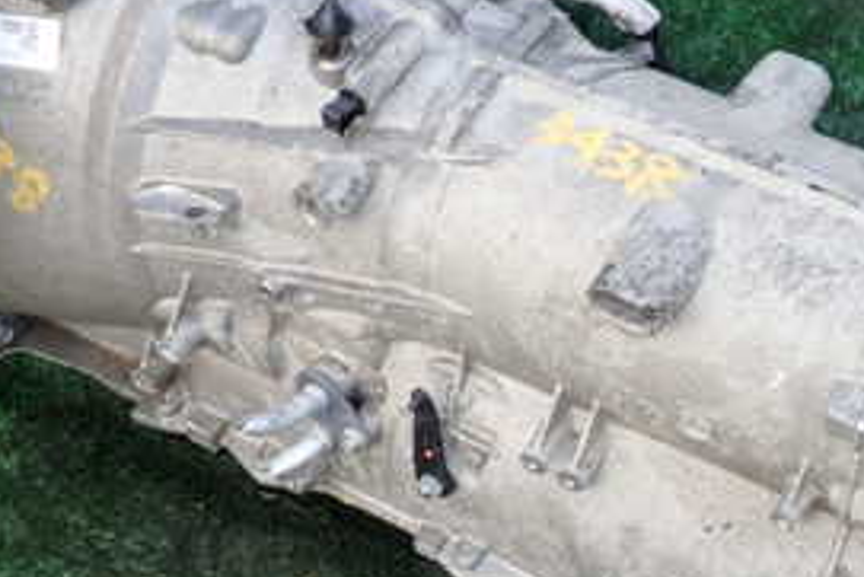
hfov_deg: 28.9
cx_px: 612
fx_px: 1657
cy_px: 319
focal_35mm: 69
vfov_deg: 19.8
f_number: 2.3
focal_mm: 5.4
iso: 100
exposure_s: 1/80
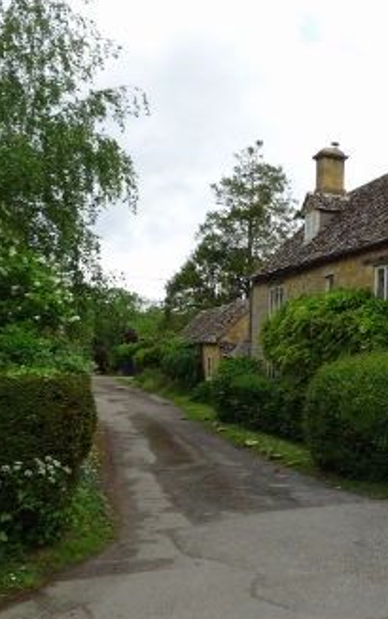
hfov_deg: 34.1
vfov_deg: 55.3
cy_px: 316
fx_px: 591
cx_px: 358
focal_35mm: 35
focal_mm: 4.1
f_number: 3.5
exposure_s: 1/250
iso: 80
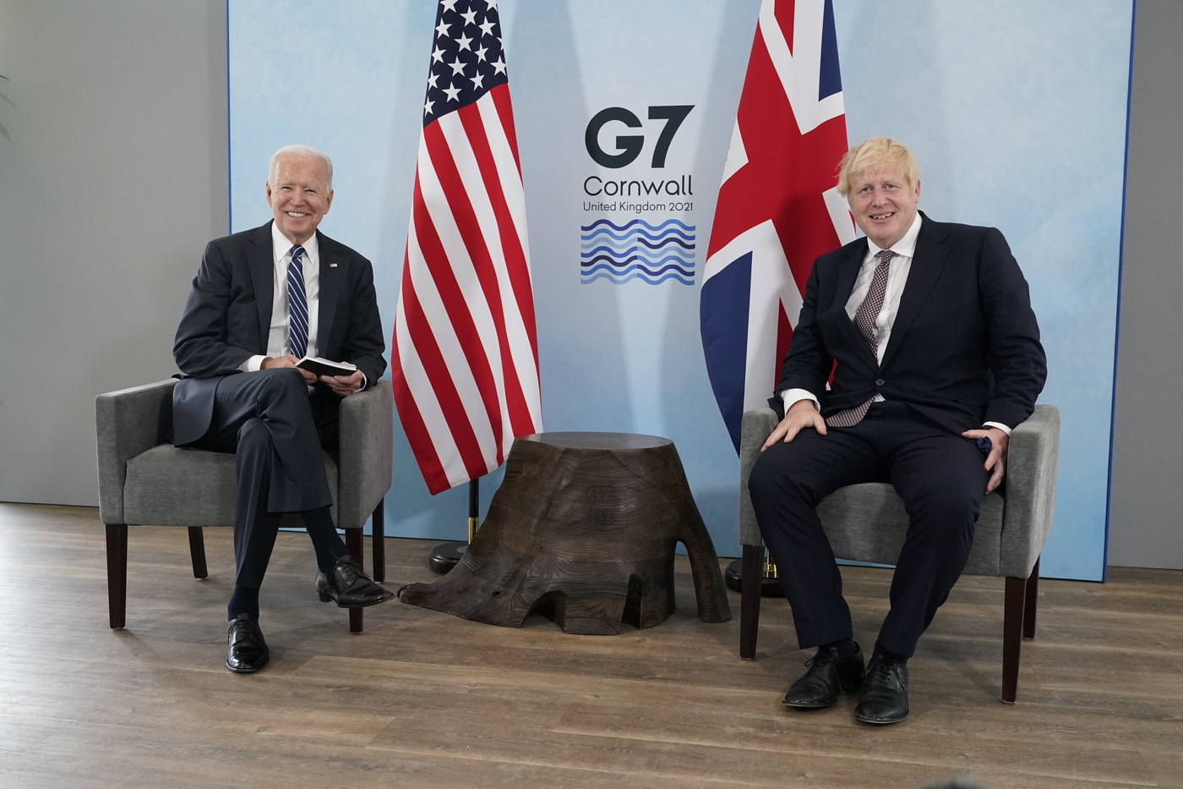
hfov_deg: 51.9
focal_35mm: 37
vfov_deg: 35.9
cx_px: 592
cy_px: 394
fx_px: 1216
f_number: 5.6
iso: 2500
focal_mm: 37
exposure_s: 1/320
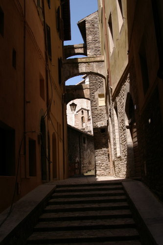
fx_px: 285
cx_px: 82
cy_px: 122
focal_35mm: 42
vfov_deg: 46.4
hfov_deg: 31.9
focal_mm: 28
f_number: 16
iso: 200
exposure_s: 1/60
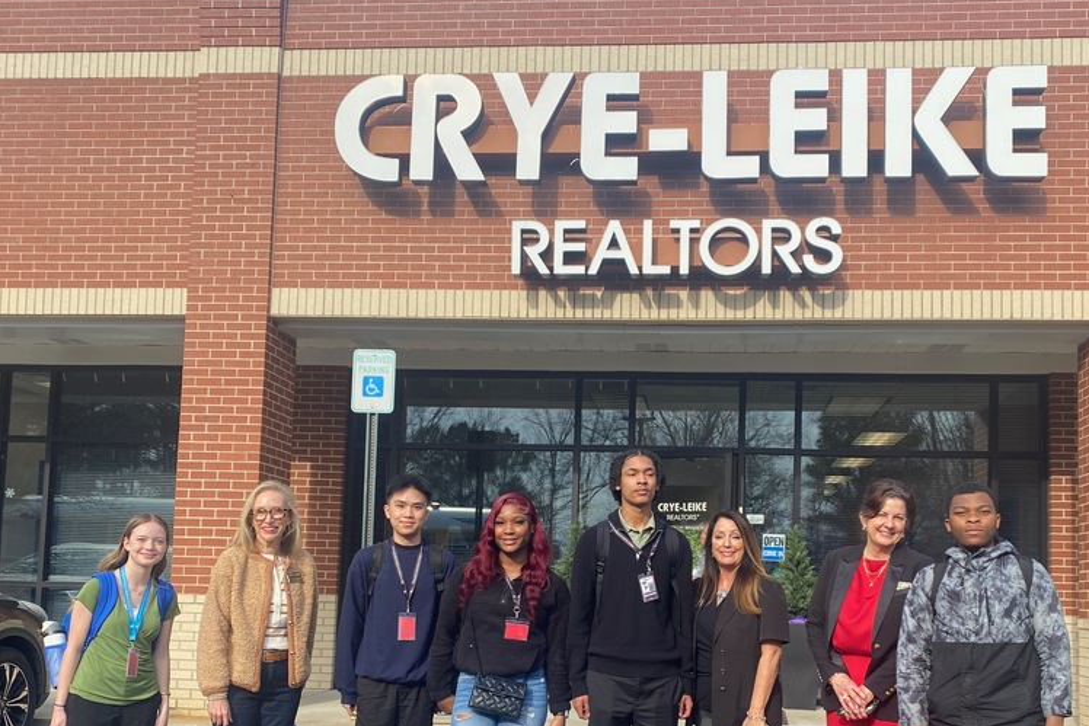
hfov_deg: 51.8
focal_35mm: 37
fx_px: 1119
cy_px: 521
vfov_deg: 35.4
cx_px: 604
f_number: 1.8
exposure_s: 1/644
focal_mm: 4.25
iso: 32
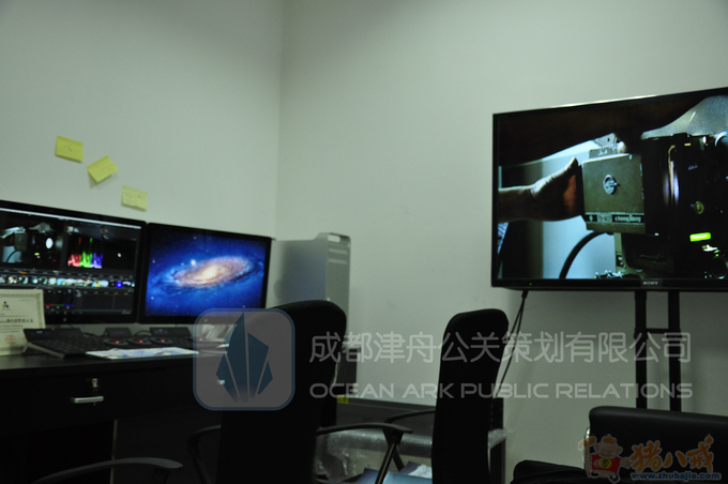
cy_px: 242
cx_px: 364
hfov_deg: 51.3
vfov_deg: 35.4
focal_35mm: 38
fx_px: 758
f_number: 4
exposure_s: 1/50
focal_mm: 25
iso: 800
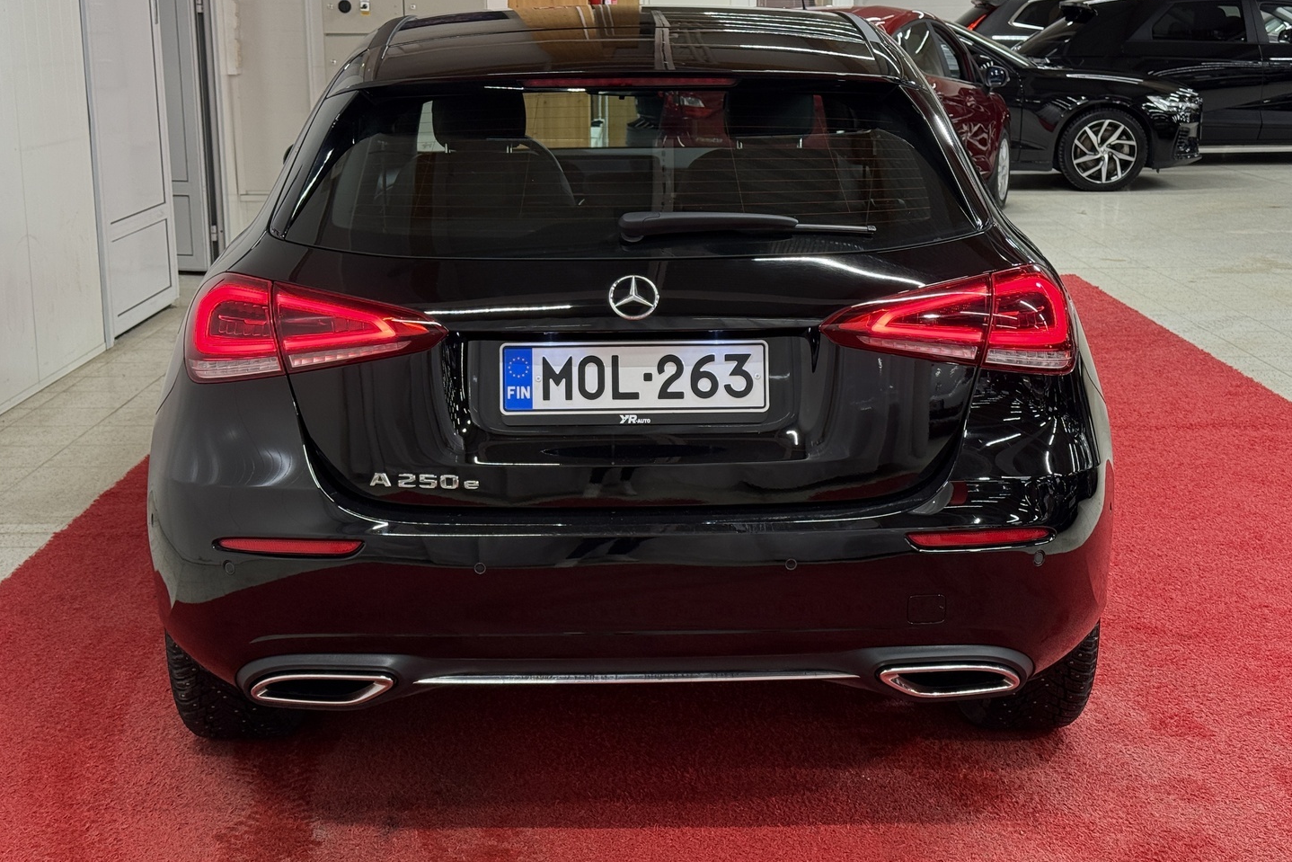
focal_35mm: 50
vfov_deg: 27.0
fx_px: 1794
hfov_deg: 39.6
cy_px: 402
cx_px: 646
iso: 125
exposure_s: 1/60
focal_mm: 6.76
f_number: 1.78
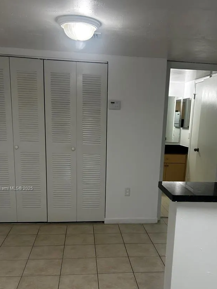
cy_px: 189
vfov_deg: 48.3
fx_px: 318
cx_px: 127
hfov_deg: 37.6
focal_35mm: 38
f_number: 1.5
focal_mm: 5.7
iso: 80
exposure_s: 1/60
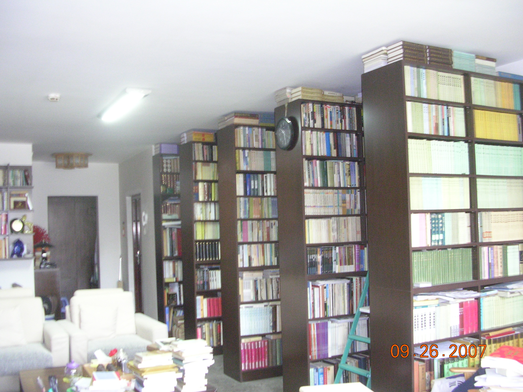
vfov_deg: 37.7
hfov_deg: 49.0
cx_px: 262
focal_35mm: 38
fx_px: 574
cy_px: 196
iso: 200
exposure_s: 1/9.2
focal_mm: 5.8
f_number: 2.8
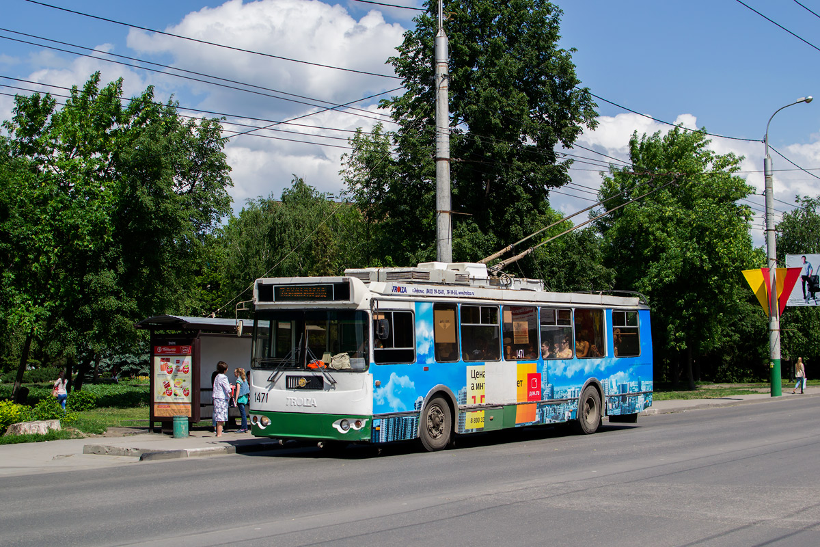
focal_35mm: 52
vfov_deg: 25.8
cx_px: 410
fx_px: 1196
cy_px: 274
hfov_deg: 37.9
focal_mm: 35
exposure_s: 1/640
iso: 100
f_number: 5.6
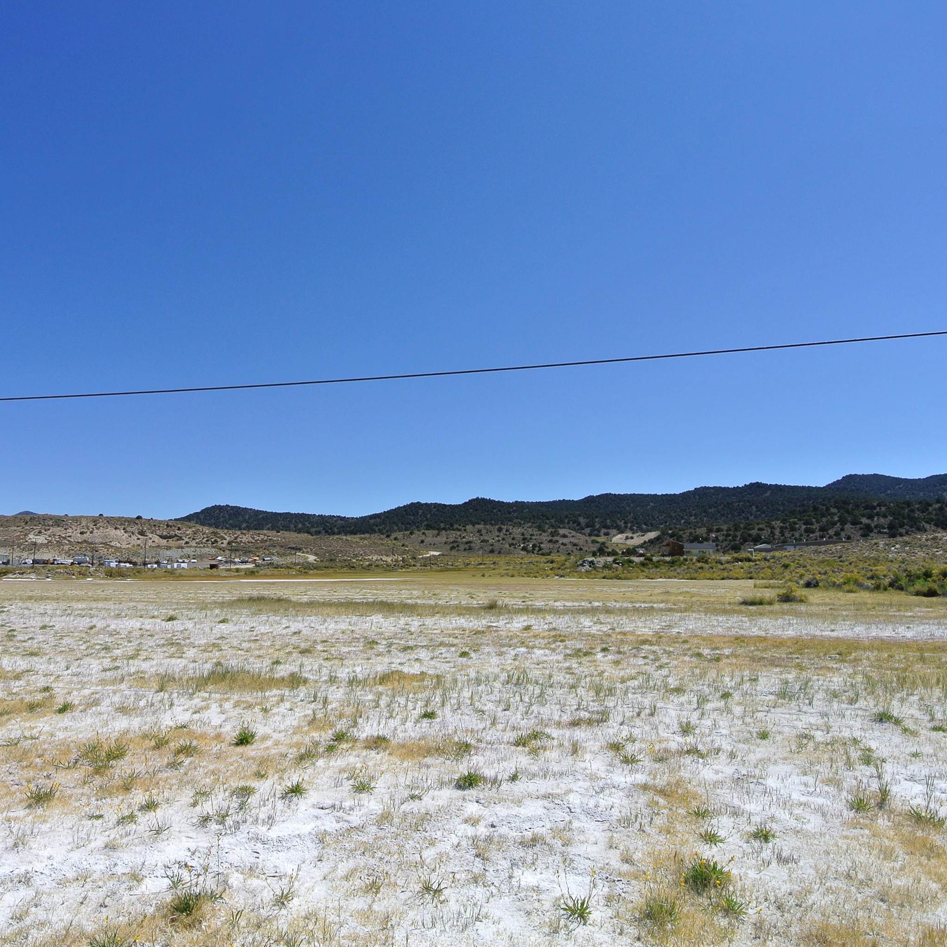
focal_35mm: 23
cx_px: 378
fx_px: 712
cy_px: 472
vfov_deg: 67.3
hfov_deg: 66.6
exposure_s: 1/1000
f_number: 5
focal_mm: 6.7
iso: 100
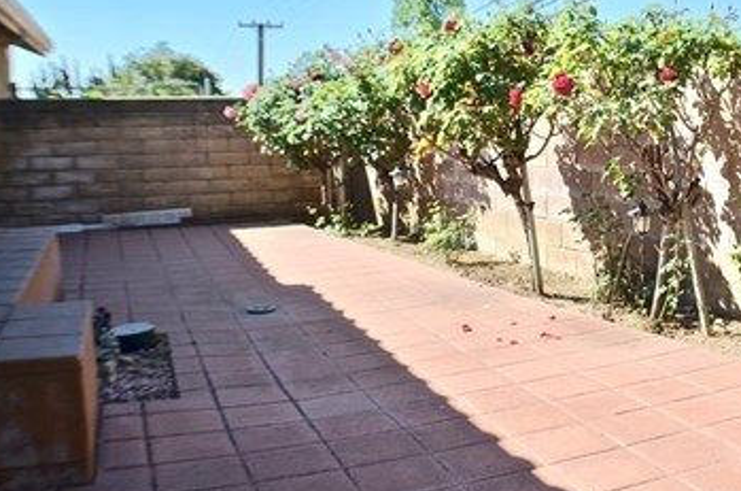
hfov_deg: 34.7
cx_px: 635
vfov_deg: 24.3
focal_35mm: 55
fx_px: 1130
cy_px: 134
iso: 100
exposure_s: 1/800
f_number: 3.8
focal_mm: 20
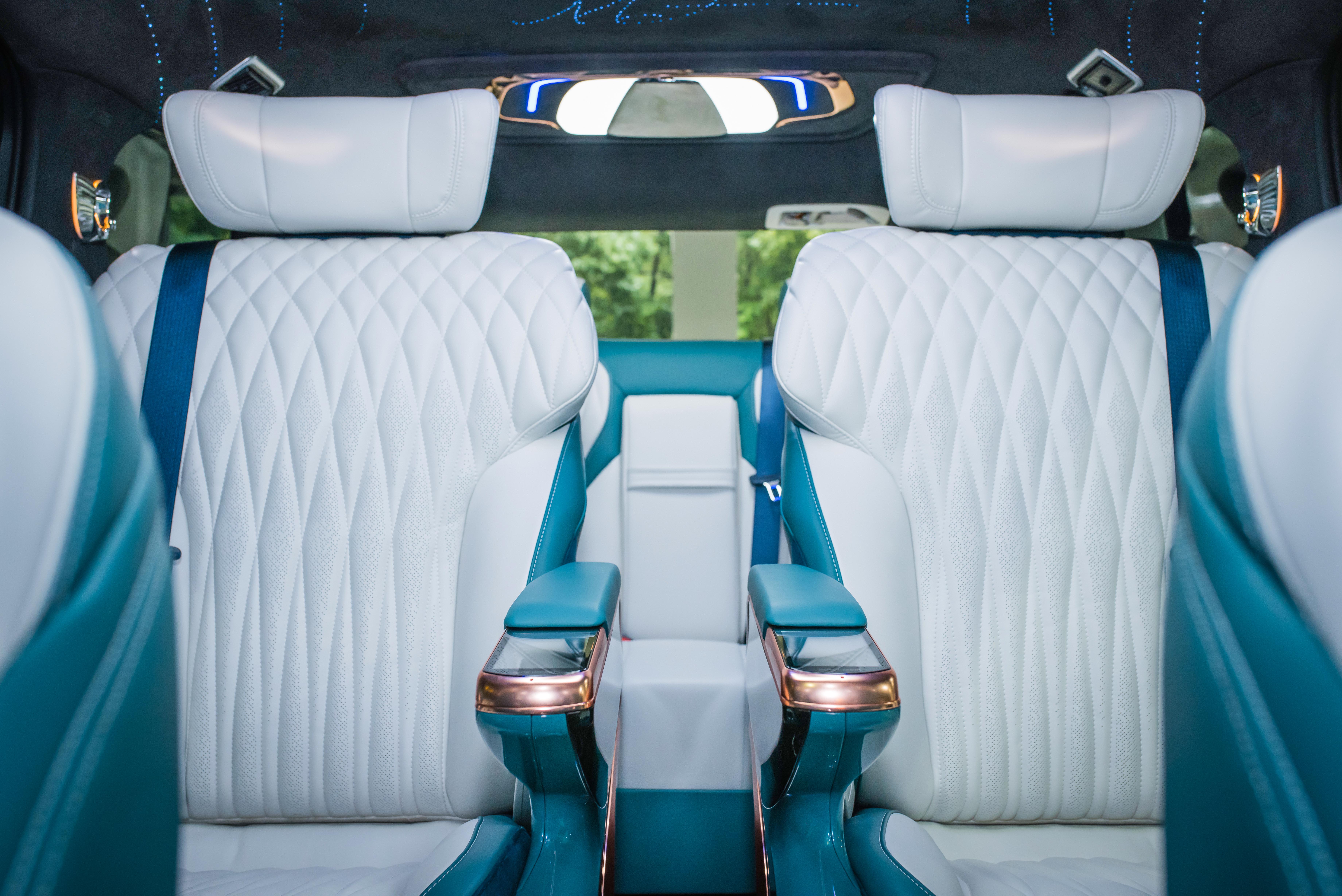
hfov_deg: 54.4
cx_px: 671
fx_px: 1305
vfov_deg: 37.9
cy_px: 448
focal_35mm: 35
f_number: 5.6
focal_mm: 35
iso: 1000
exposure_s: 1/125
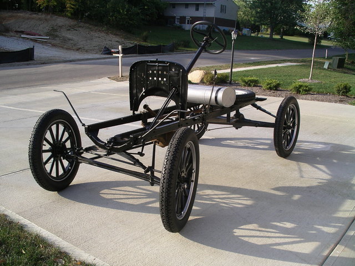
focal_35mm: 37
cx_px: 178
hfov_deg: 50.1
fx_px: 379
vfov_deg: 38.7
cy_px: 133
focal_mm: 7.8
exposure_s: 1/291
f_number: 4
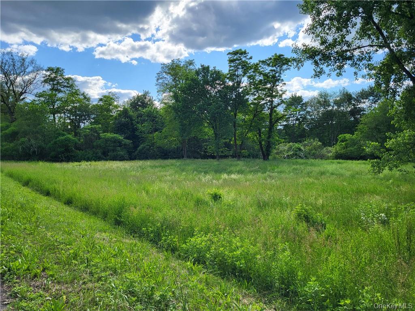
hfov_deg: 67.3
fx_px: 312
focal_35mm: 26
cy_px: 156
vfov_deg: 53.1
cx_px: 208
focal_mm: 5.4
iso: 40
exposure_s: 1/1681
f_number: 1.8
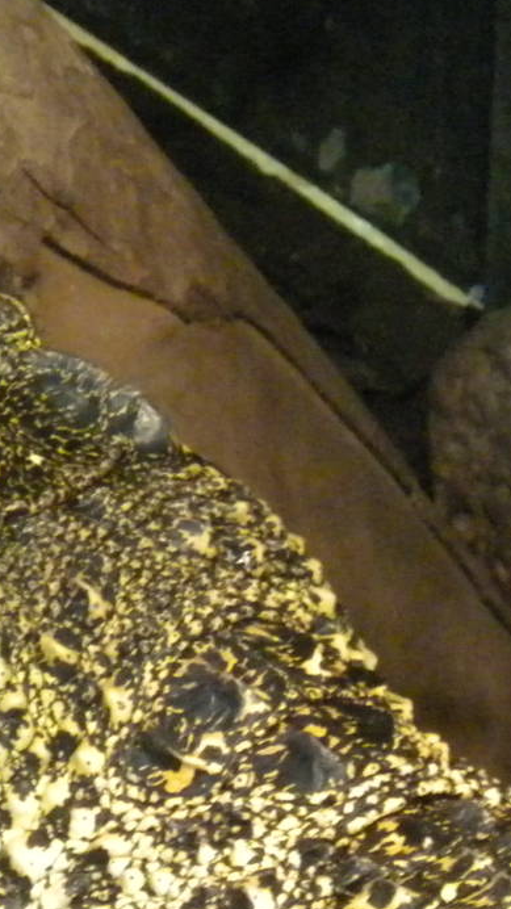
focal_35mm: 214
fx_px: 5157
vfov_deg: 10.1
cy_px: 600
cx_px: -184
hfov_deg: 5.6
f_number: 5.1
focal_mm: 15
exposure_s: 1/30.6
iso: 800
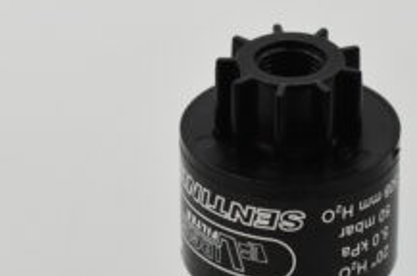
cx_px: 325
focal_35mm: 228
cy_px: 194
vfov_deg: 6.0
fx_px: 2641
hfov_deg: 9.0
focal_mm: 55
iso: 1600
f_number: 8
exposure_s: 1/1250
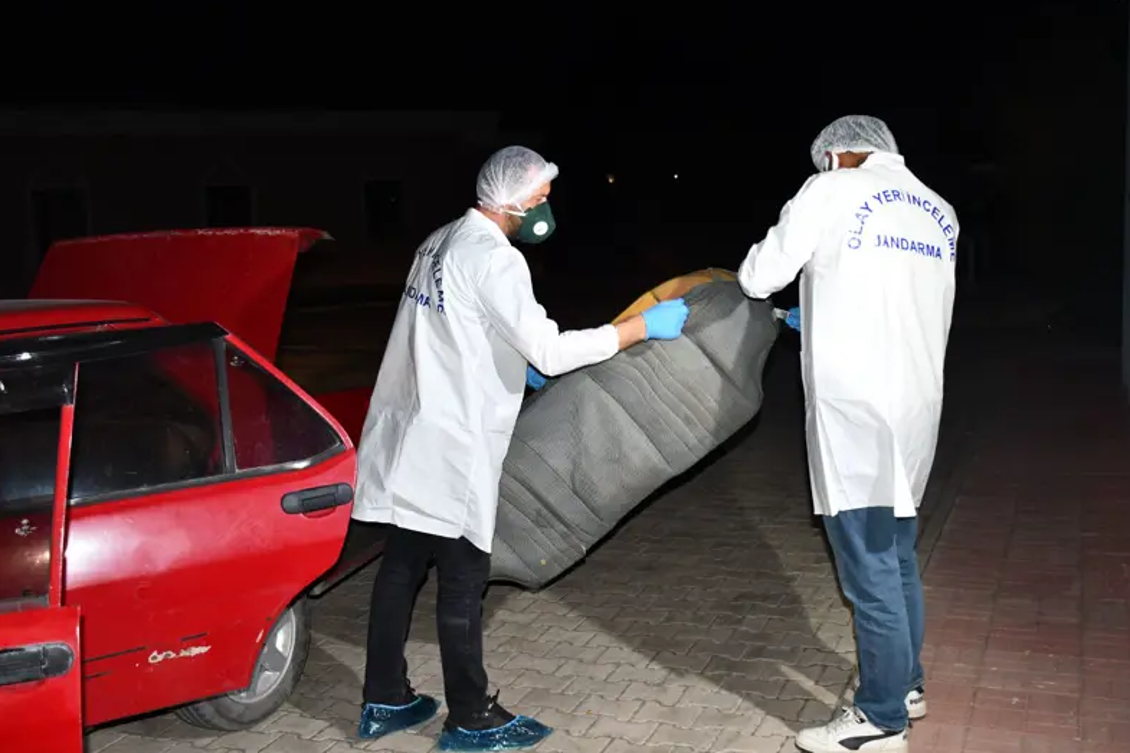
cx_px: 603
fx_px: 1161
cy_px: 369
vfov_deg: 35.9
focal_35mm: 37
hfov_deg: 51.9
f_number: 3.5
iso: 800
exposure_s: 1/60
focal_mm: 22
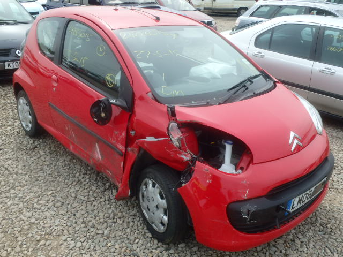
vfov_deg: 41.8
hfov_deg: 54.0
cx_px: 172
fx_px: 337
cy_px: 128
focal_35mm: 34
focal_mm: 6.1
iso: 125
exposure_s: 1/400
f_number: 4.4
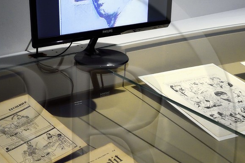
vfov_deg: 20.3
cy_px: 135
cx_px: 61
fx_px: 449
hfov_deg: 30.0
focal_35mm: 66
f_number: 7.1
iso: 1600
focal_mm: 24
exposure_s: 1/30
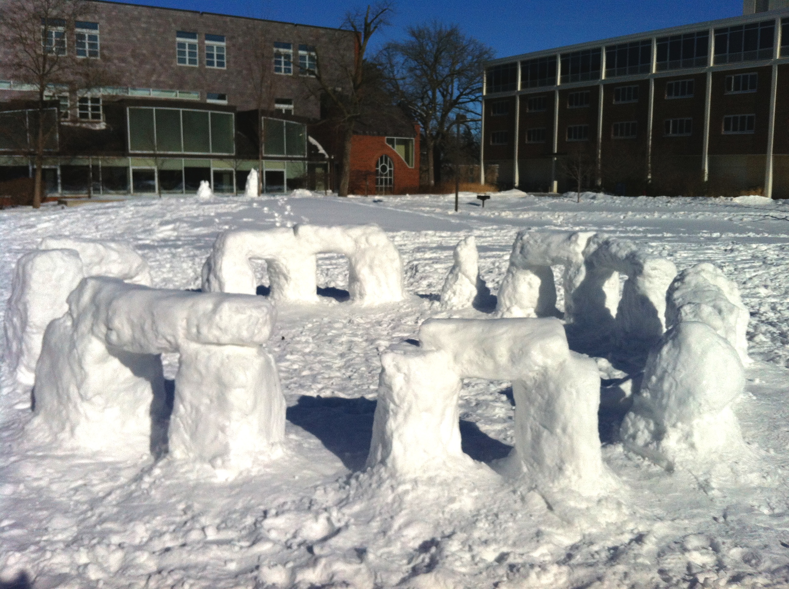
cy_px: 294
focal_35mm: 35
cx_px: 394
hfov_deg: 52.7
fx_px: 797
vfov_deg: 40.6
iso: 100
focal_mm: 3.85
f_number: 2.8
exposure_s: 1/10055
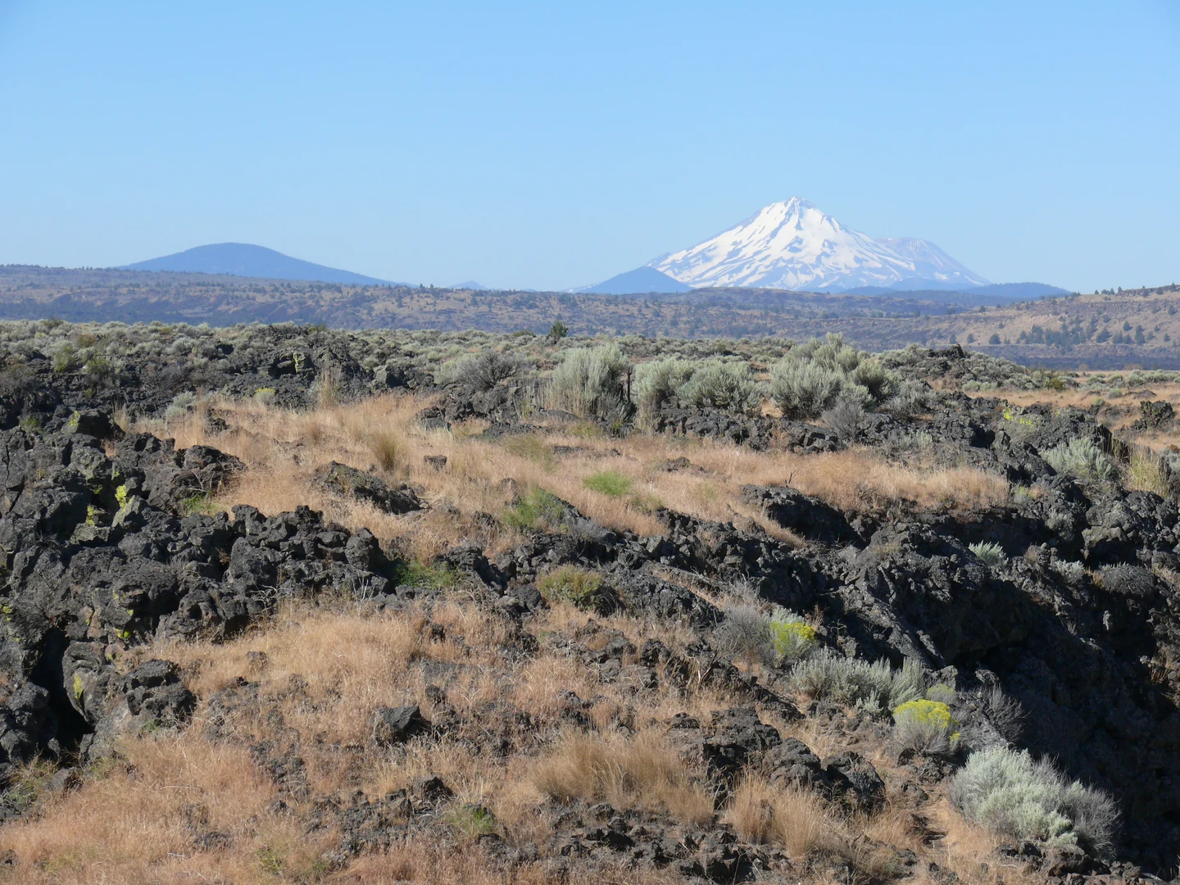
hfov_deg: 14.9
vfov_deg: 11.2
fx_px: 4500
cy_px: 442
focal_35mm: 132
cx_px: 590
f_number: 5.6
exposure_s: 1/500
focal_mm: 27.8
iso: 100
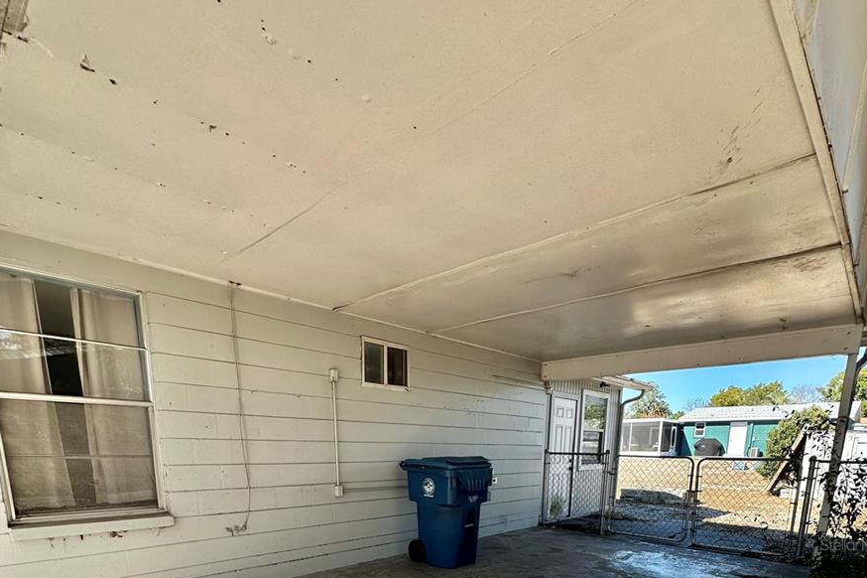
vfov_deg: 52.5
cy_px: 544
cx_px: 444
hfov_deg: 84.0
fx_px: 481
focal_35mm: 20
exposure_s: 1/351
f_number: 2.2
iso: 40
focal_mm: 2.22
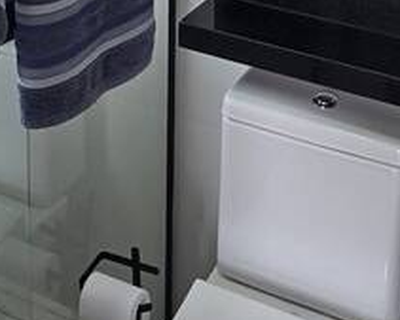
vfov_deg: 20.1
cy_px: -216
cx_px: 301
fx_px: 711
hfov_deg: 30.9
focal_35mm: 60
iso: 64
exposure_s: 1/120
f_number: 2.2
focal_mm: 2.2
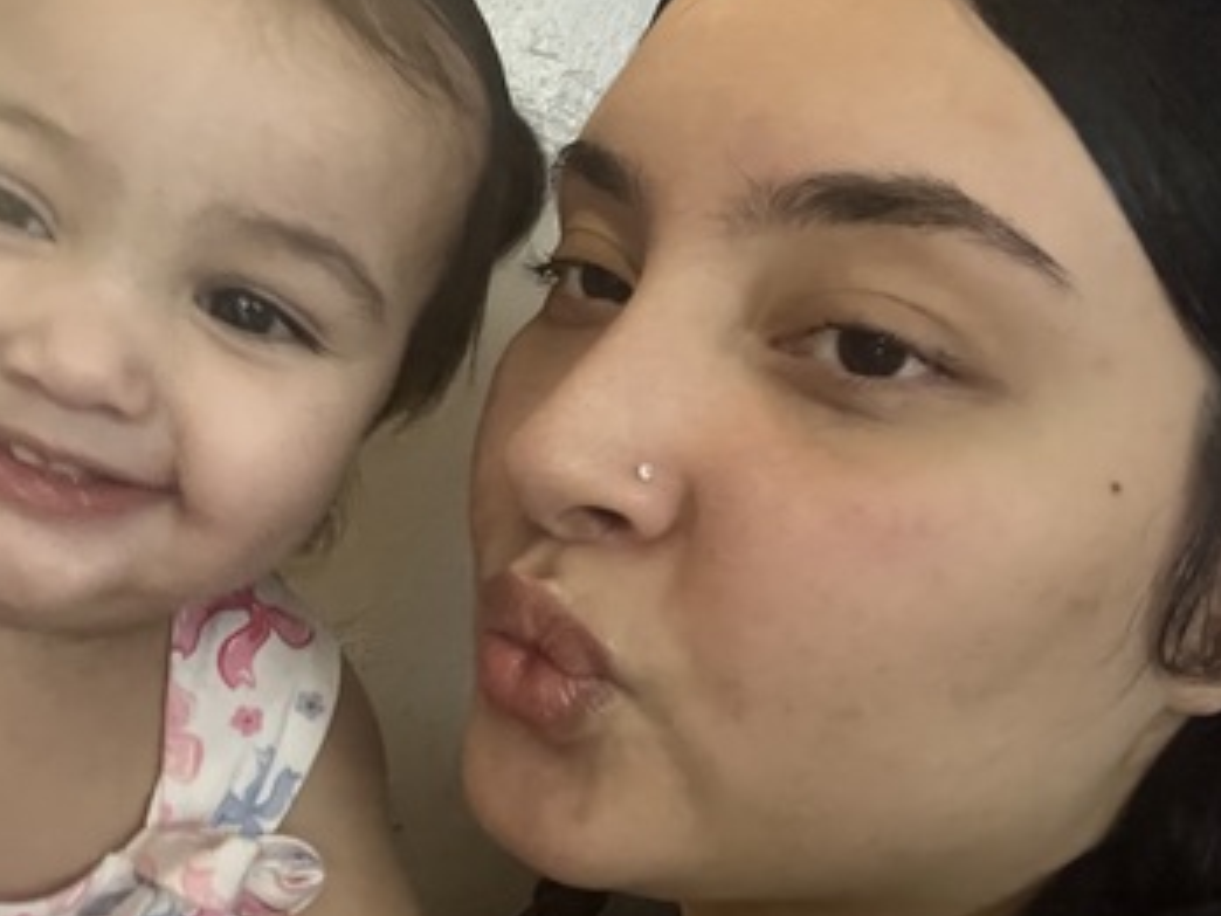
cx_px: 456
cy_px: 447
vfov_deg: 42.9
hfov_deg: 54.7
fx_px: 1164
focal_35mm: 33
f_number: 2.2
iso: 1000
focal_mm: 2.71
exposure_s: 1/15
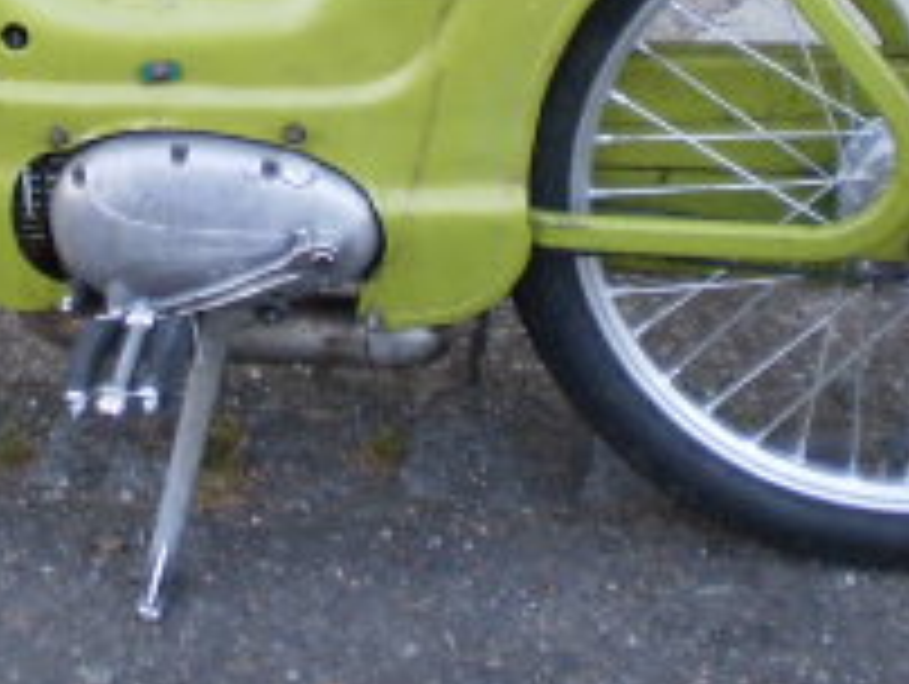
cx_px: 198
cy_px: -243
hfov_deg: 17.1
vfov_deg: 12.6
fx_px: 2997
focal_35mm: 114
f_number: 3.1
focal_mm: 6.3
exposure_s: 1/30
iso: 100
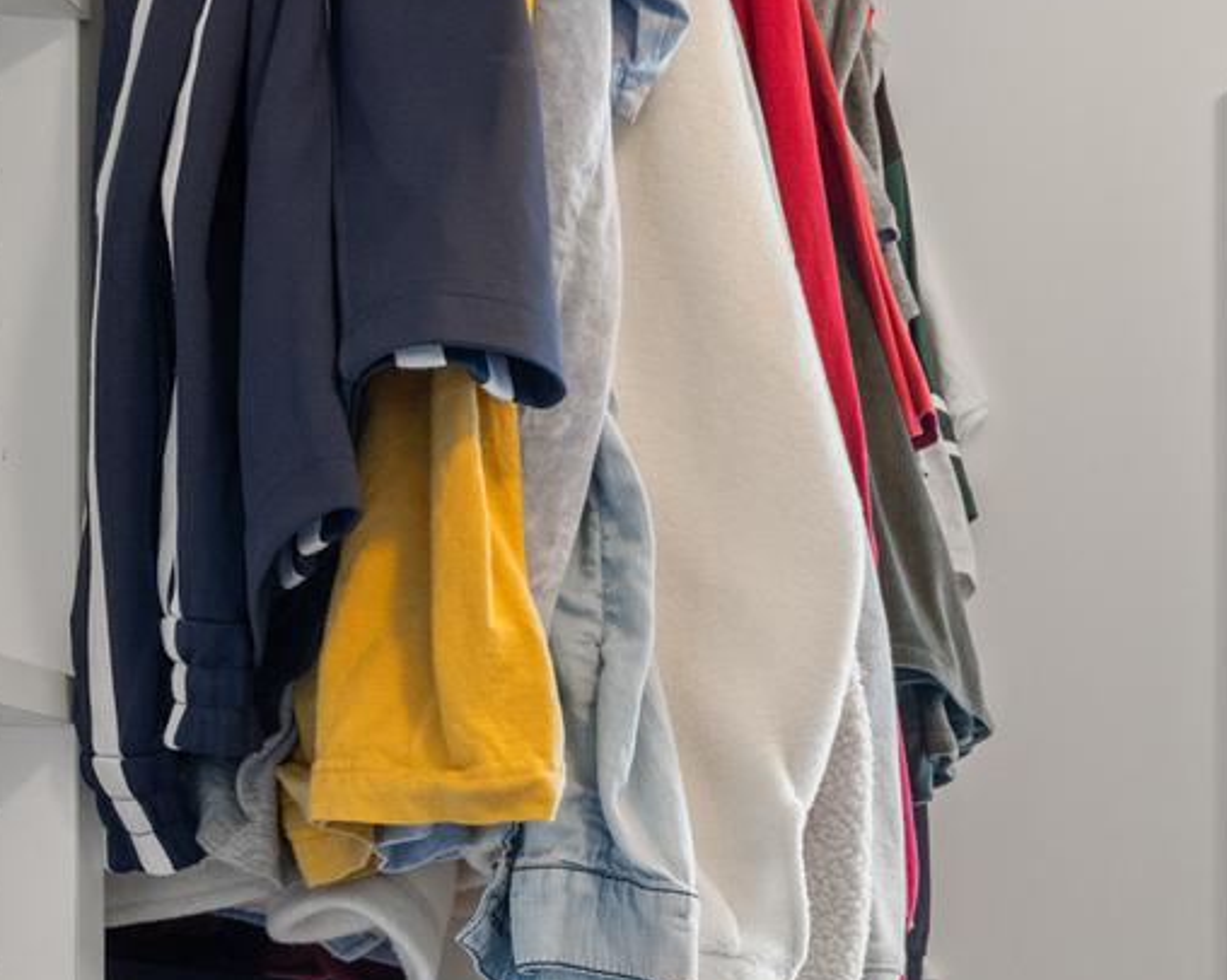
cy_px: 1078
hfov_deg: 29.1
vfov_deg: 26.4
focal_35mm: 53
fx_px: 1924
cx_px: 1568
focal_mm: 14
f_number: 8
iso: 500
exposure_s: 1/2.5
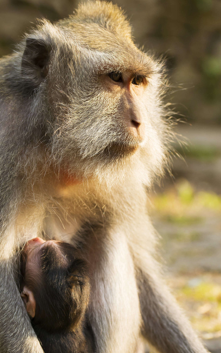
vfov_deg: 13.0
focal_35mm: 162
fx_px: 1556
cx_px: 108
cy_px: 176
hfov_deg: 8.1
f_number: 5.6
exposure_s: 1/250
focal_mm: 105
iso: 500
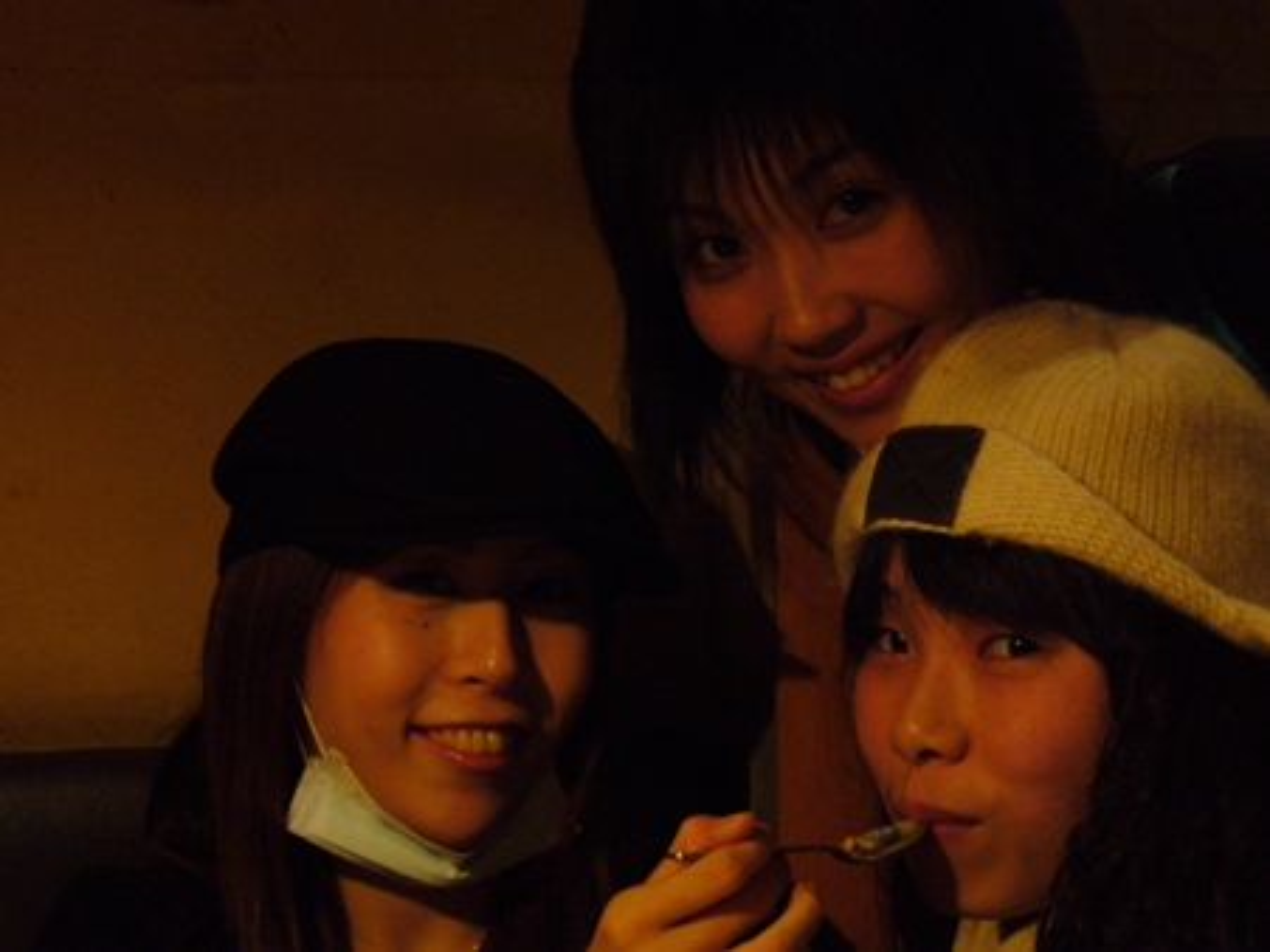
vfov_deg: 19.9
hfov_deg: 26.3
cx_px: 635
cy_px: 476
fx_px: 2714
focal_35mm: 74
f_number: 4.1
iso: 200
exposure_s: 1/8
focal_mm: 12.2
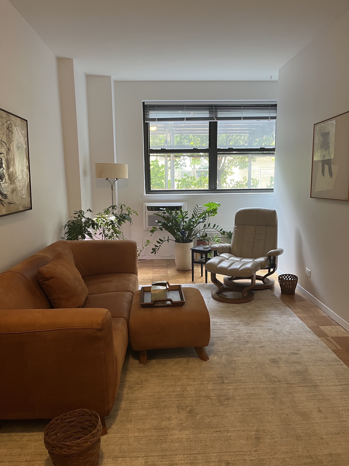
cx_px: 174
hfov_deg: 53.1
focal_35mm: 26
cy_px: 233
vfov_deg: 67.3
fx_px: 350
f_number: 1.6
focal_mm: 5.1
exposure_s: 1/60
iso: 125
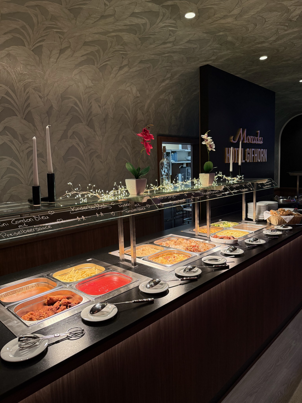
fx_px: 279
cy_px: 202
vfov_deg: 71.6
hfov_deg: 56.8
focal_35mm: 24
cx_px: 151
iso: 320
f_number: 1.78
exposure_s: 1/100
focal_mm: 6.76
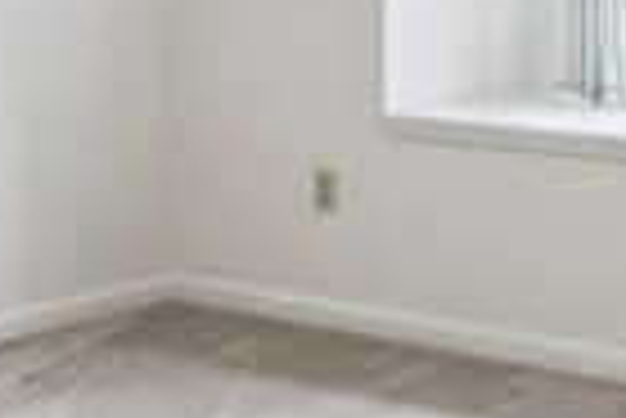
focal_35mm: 109
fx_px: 1897
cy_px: -128
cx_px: 72
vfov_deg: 12.2
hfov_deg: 18.5
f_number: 5.6
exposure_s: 1/25
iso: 200
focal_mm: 14
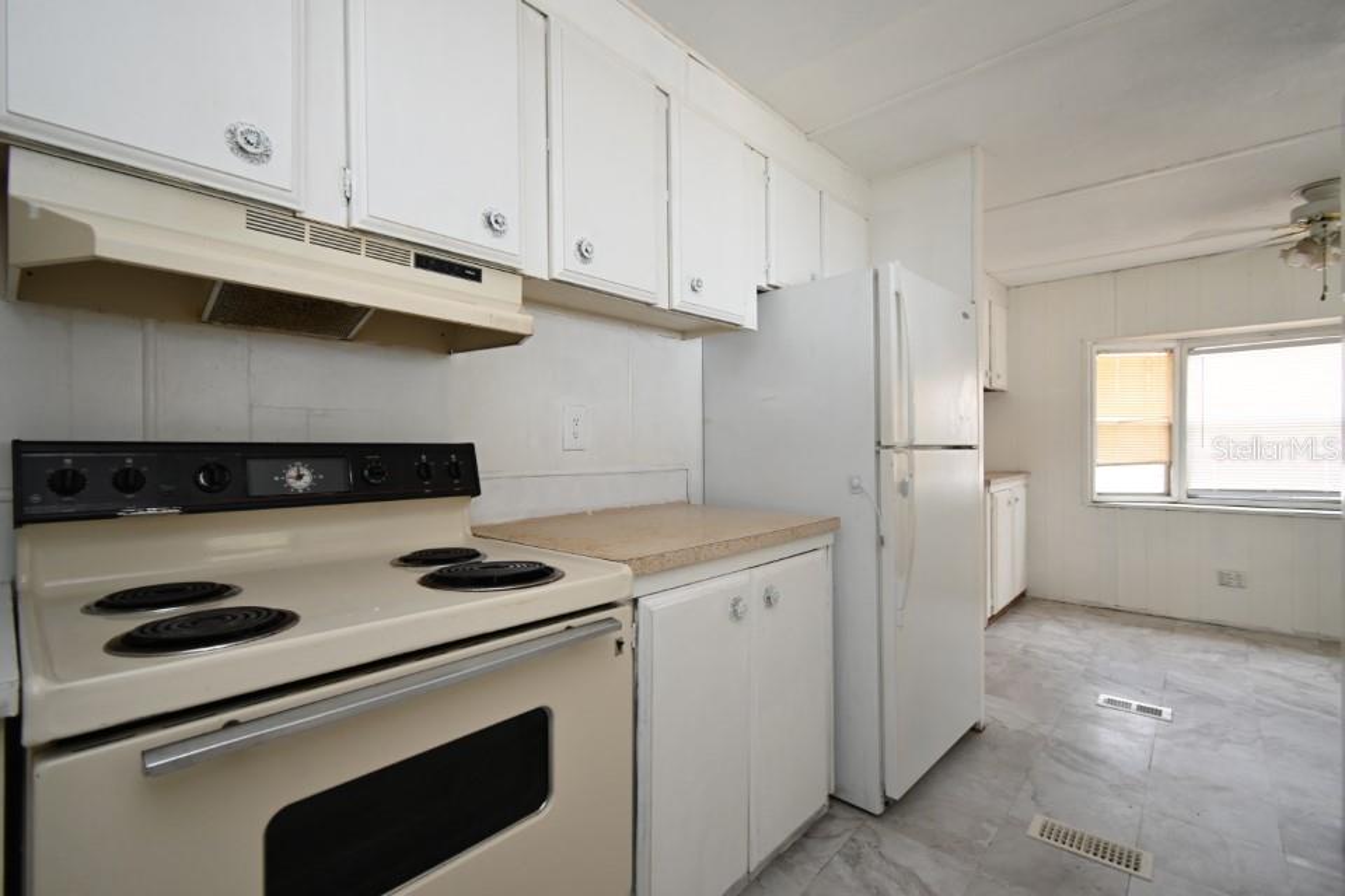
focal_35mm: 15
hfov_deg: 100.4
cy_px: 448
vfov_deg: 77.3
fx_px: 560
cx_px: 672
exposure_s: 1/60
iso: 560
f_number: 4.5
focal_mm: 10
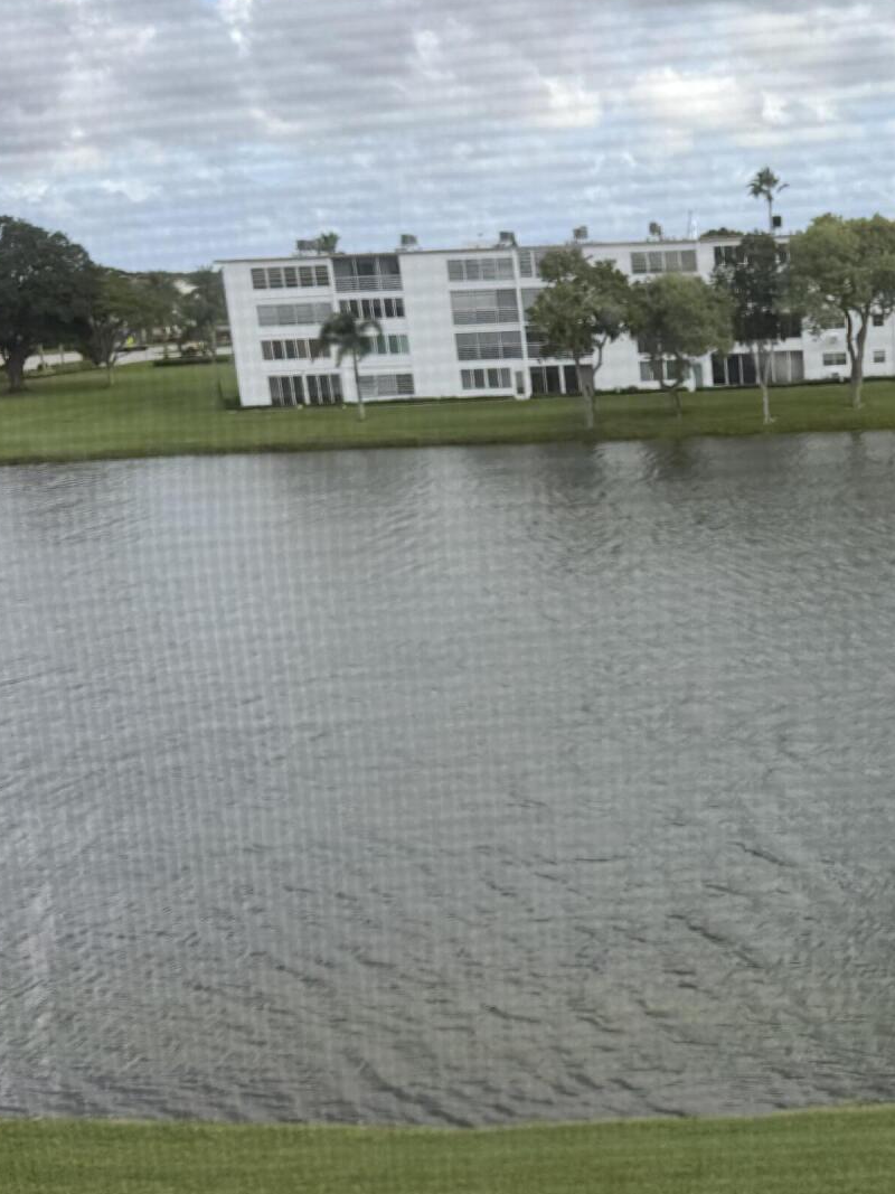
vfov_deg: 42.0
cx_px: 823
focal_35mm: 45
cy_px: 692
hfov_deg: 30.6
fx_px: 1552
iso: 80
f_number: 1.78
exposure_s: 1/2169
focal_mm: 6.76
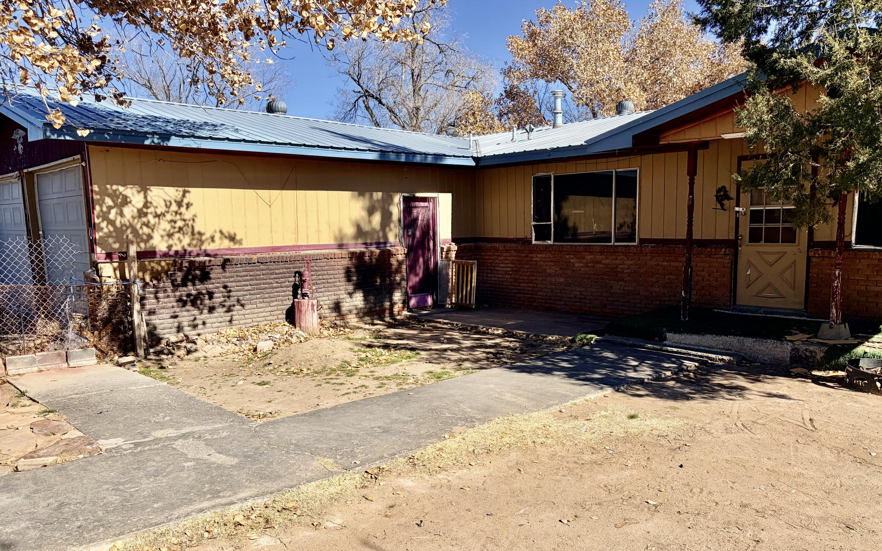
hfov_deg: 66.5
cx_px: 448
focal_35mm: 28
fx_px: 673
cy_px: 305
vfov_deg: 44.5
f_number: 1.6
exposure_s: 1/4608
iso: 64
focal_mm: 5.96
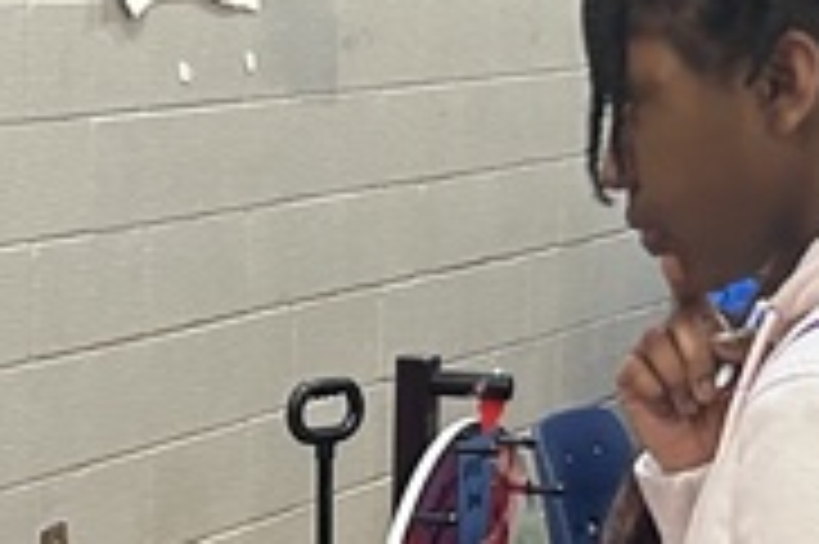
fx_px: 3455
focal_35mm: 152
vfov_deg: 9.0
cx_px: 382
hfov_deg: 13.5
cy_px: 481
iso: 160
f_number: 1.5
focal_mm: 5.7
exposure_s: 1/60
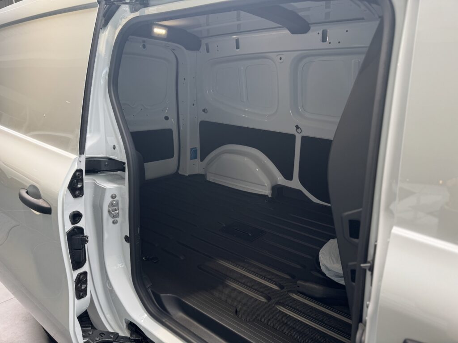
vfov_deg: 56.8
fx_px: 318
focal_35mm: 24
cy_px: 172
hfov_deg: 71.6
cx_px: 229
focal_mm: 6.76
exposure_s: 1/134
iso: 64
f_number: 1.78
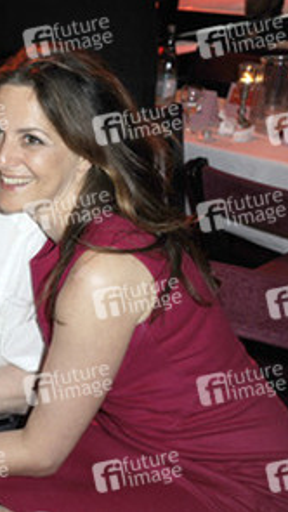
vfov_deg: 32.8
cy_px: 255
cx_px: -82
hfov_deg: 17.7
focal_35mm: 64
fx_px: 869
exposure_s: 1/50
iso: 1250
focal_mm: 40
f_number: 5.6
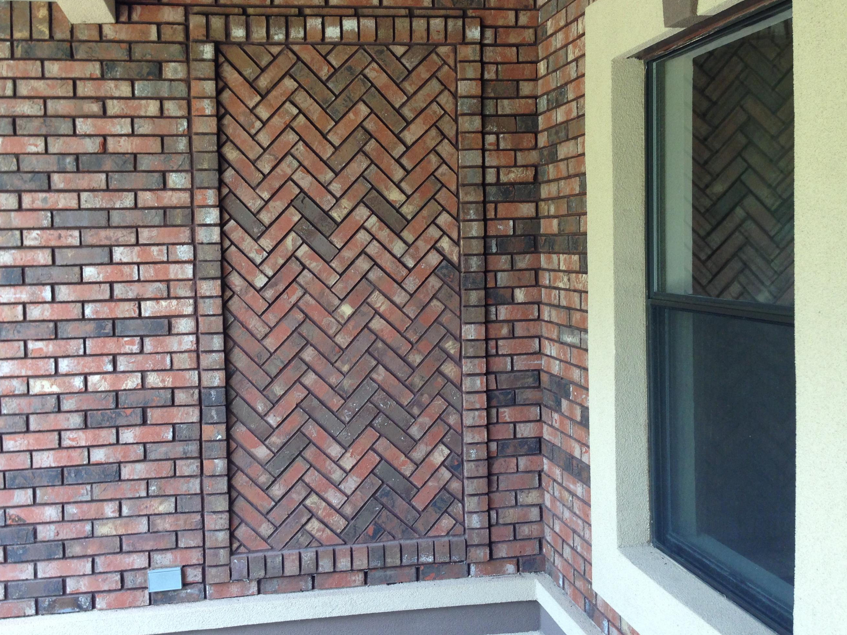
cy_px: 284
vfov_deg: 37.7
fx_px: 930
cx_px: 372
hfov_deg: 48.9
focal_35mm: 38
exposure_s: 1/120
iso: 80
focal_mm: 4.12
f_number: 2.4
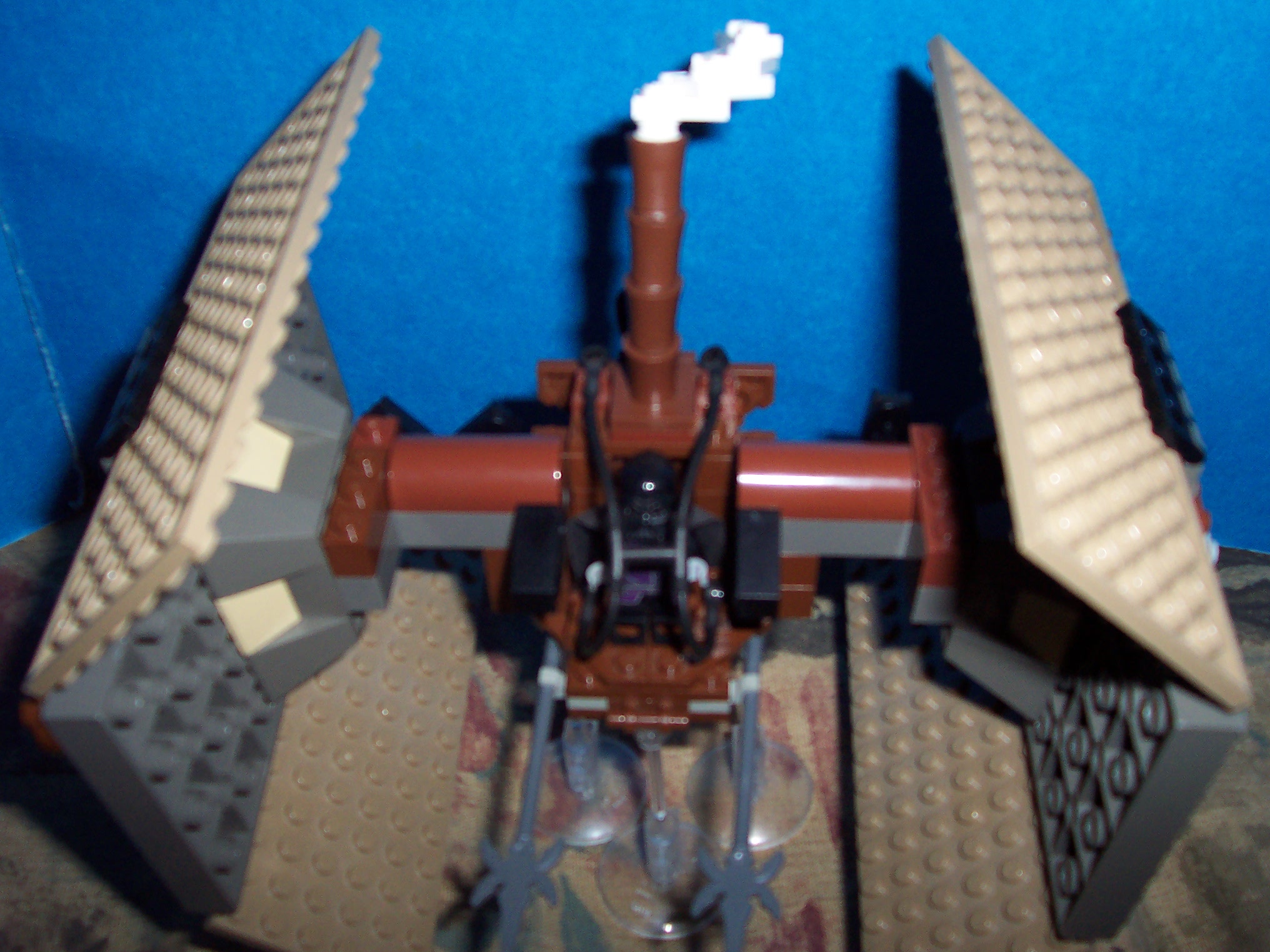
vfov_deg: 38.7
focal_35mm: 37
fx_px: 1357
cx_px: 635
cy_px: 476
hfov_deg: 50.1
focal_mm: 5.6
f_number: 2.8
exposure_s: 1/60
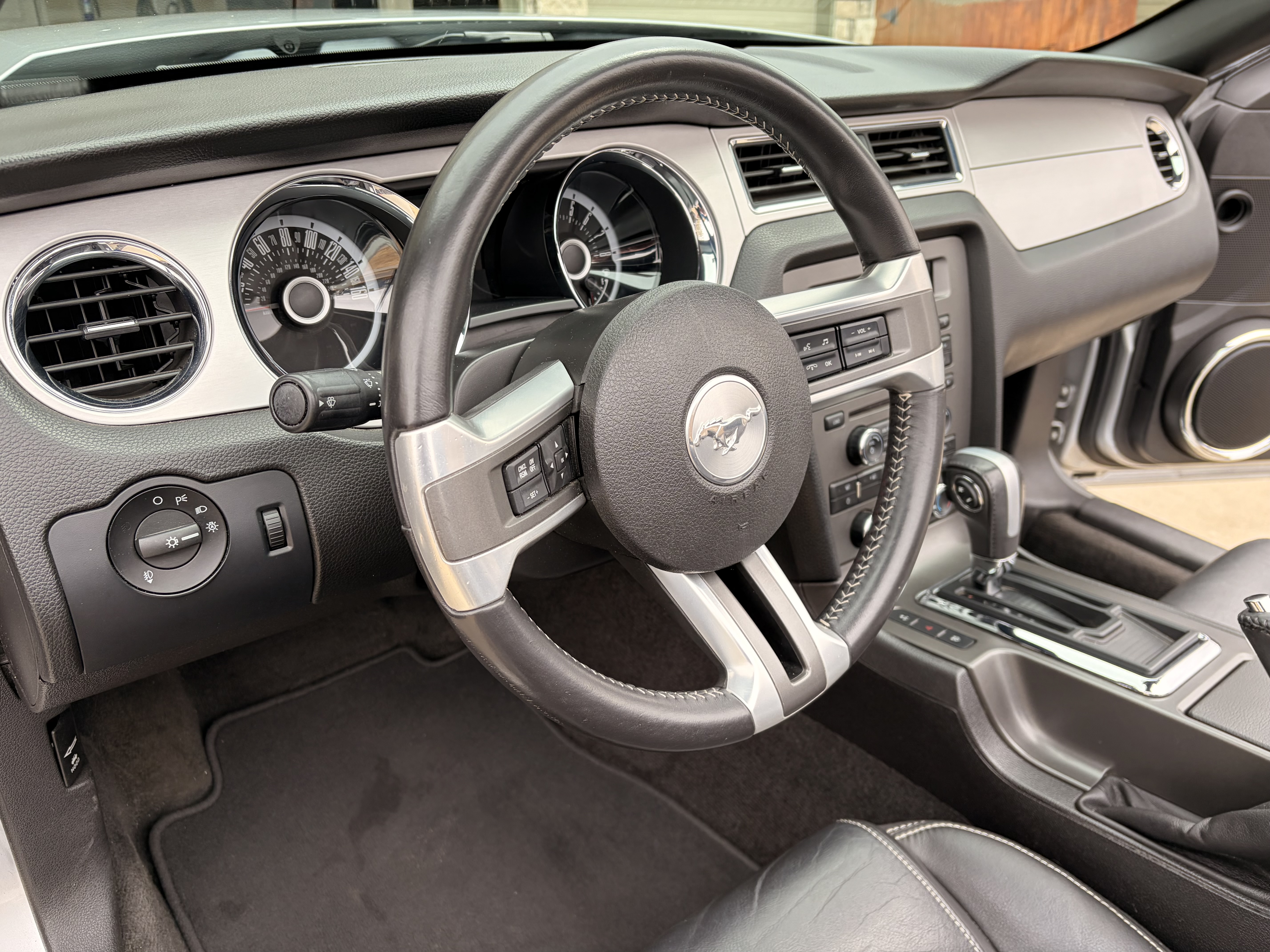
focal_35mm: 26
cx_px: 635
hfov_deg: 67.3
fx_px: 954
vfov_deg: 53.1
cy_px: 476
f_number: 1.6
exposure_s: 1/500
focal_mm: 5.96
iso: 64
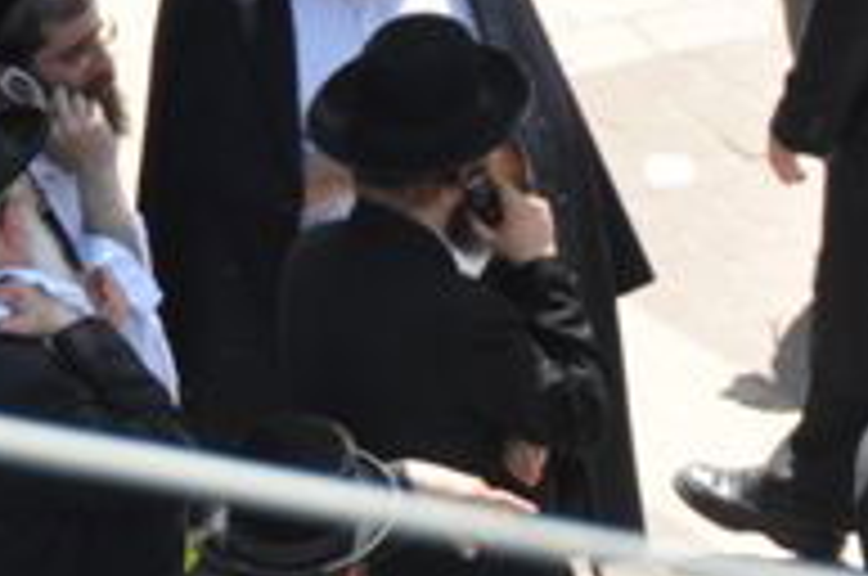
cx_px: -679
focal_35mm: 835
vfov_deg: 1.6
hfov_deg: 2.5
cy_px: 1215
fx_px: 20091
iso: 200
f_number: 9
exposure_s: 1/320
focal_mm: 105
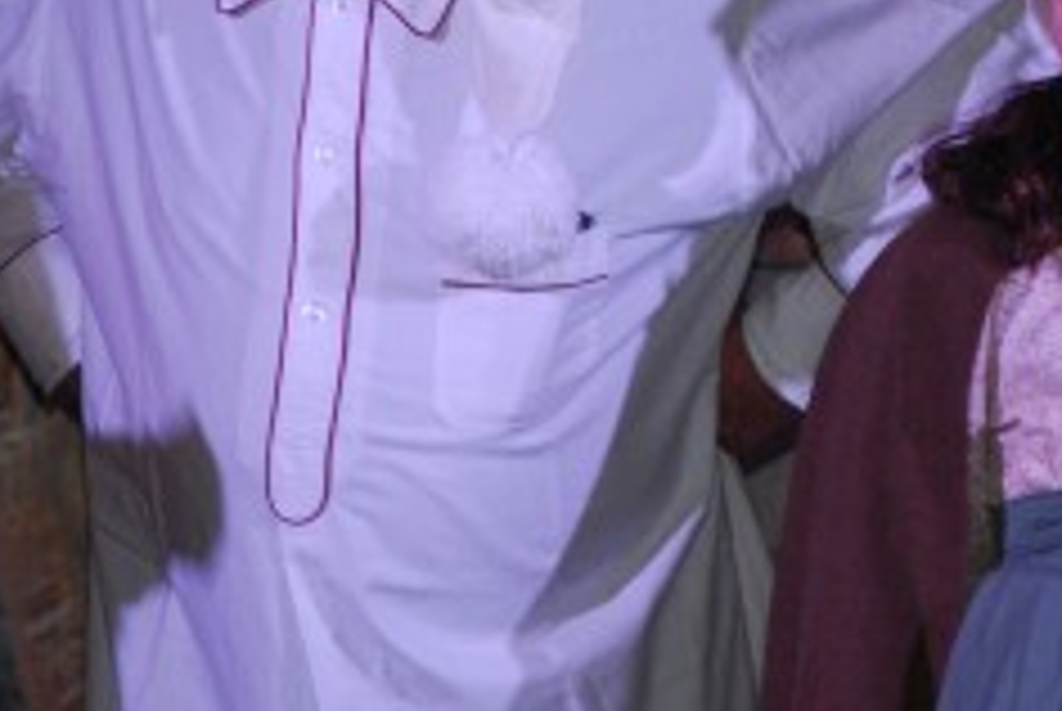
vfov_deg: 2.5
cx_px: 608
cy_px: -160
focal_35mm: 549
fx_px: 16226
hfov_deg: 3.7
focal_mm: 135
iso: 800
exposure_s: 1/80
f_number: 5
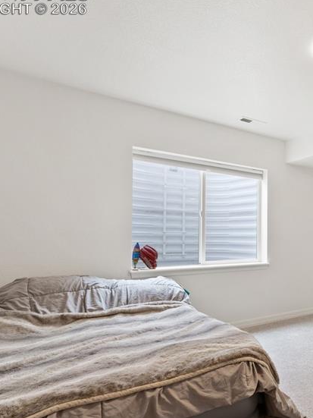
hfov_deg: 43.1
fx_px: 321
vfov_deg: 65.9
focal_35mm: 27
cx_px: 326
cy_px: 231
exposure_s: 1/4
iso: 400
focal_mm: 14.9
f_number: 9
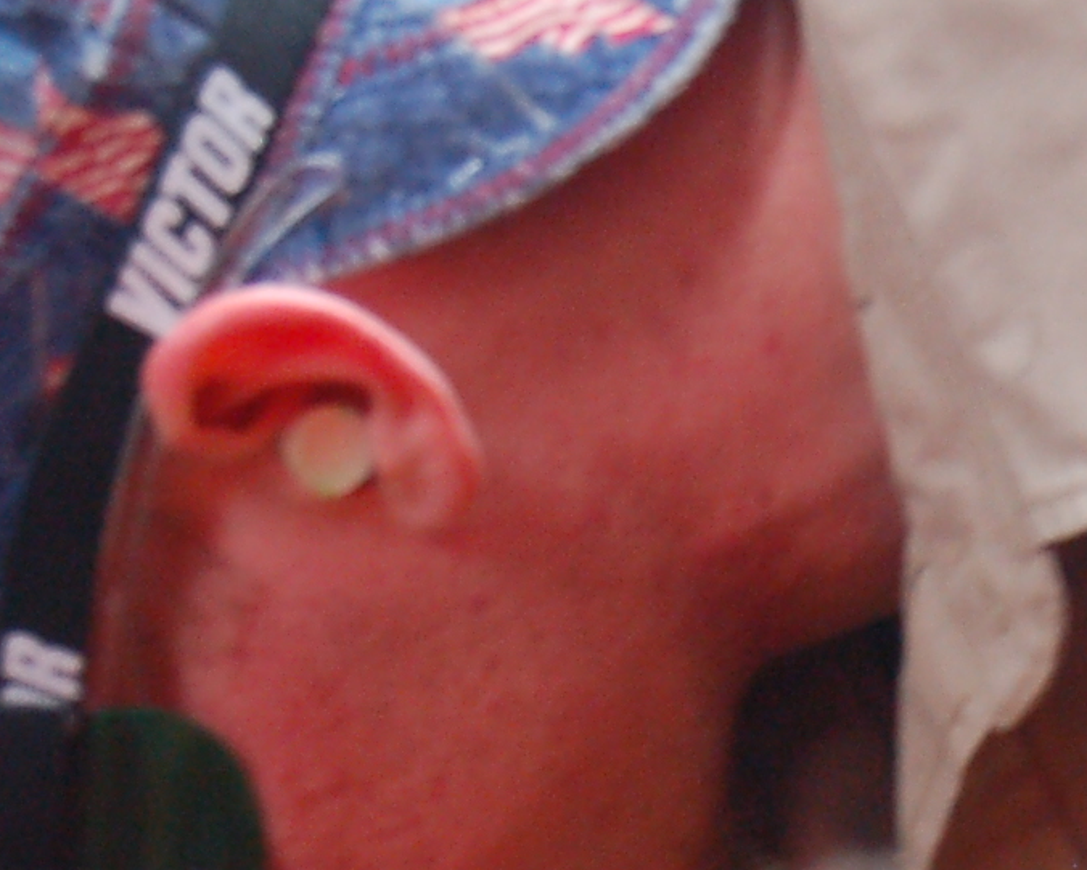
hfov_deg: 7.3
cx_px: 1159
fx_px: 8462
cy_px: 1153
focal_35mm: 263
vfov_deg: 5.8
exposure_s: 1/8
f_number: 5.3
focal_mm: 42
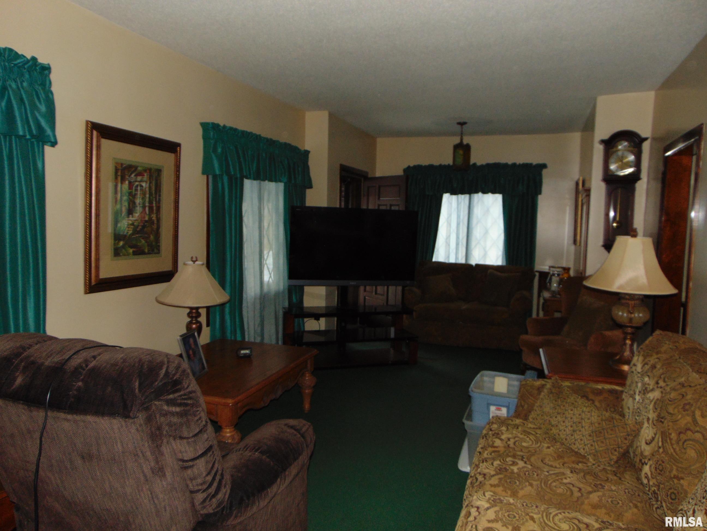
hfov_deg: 69.4
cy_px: 266
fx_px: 511
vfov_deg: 54.9
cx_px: 354
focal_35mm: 25
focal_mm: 4.5
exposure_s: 1/30
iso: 200
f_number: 3
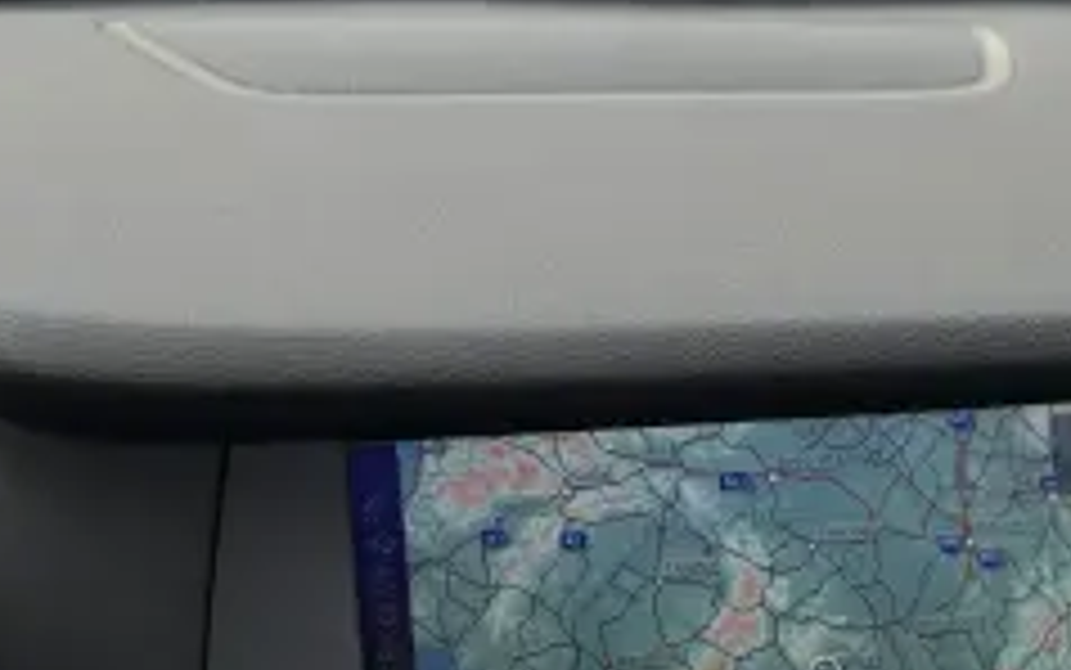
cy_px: 576
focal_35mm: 77
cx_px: 774
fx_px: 2249
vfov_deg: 16.8
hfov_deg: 26.5
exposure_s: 1/663
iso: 100
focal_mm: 6.76
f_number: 1.78
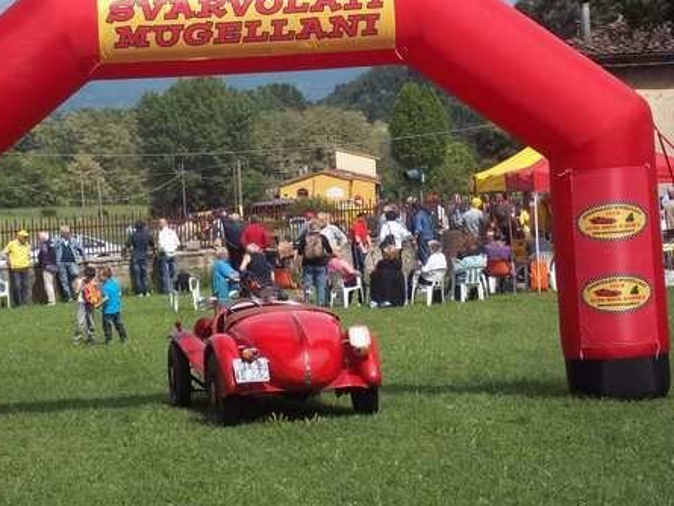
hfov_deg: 16.9
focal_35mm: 116
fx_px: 2259
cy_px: 170
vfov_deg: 12.8
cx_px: 244
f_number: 5
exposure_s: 1/640
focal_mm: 15.4
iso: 80
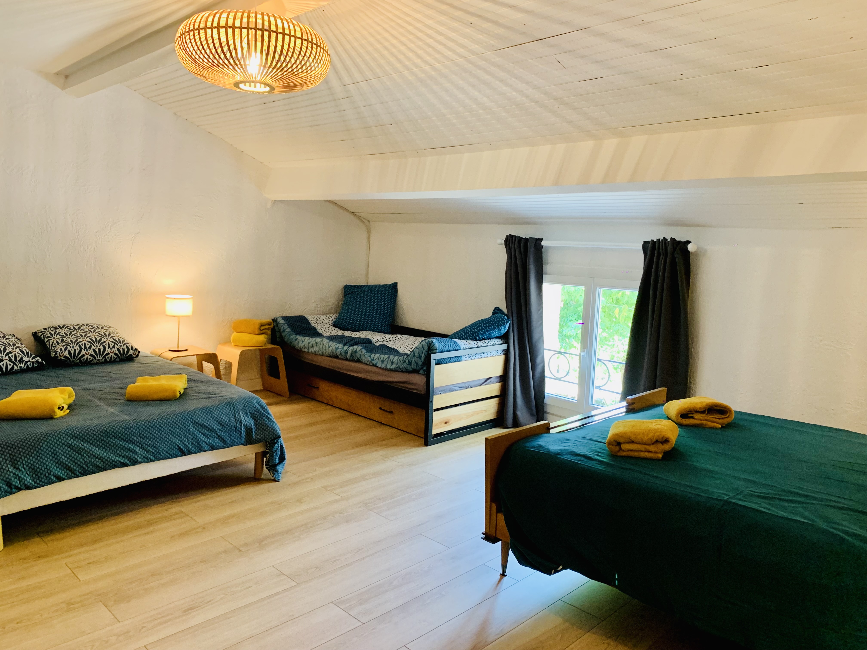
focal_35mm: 26
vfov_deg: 53.1
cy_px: 325
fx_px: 651
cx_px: 434
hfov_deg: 67.3
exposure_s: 1/60
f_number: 1.8
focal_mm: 4.25
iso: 200
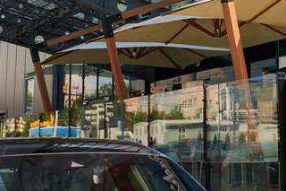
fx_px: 889
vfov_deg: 12.0
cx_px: 256
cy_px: -30
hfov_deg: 18.0
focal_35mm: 112
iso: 200
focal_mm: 35
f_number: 5.6
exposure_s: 1/1600
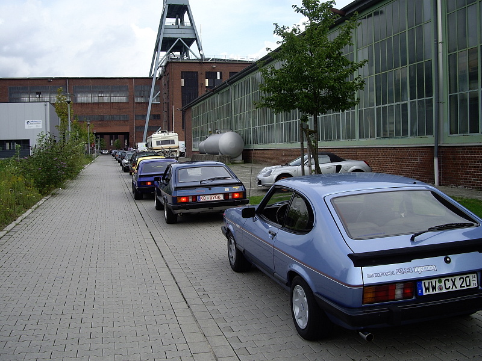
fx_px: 529
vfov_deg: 37.7
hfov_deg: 49.0
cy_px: 180
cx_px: 241
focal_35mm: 38
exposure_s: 1/125
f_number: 5.6
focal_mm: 7.9
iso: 50
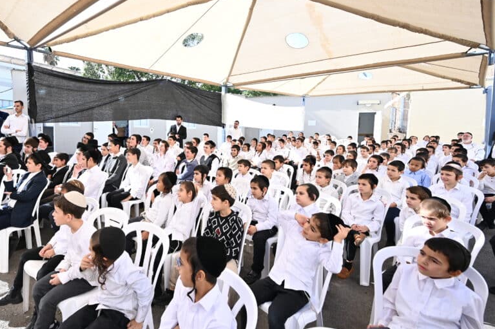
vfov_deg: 61.7
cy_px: 149
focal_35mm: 20
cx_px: 181
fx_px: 275
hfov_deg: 82.2
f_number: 4.5
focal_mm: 15
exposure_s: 1/200
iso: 100
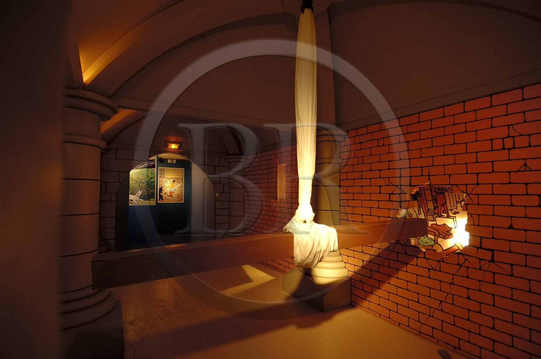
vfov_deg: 67.2
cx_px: 270
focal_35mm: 18
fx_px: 270
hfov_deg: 90.1
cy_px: 180
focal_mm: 12
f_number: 4
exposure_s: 1/2.5
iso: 400
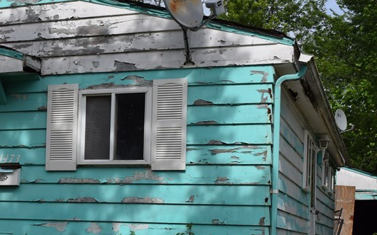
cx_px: 27
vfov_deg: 17.1
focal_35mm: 75
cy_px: 217
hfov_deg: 26.4
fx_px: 771
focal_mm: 24
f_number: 10
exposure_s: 1/400
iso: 200
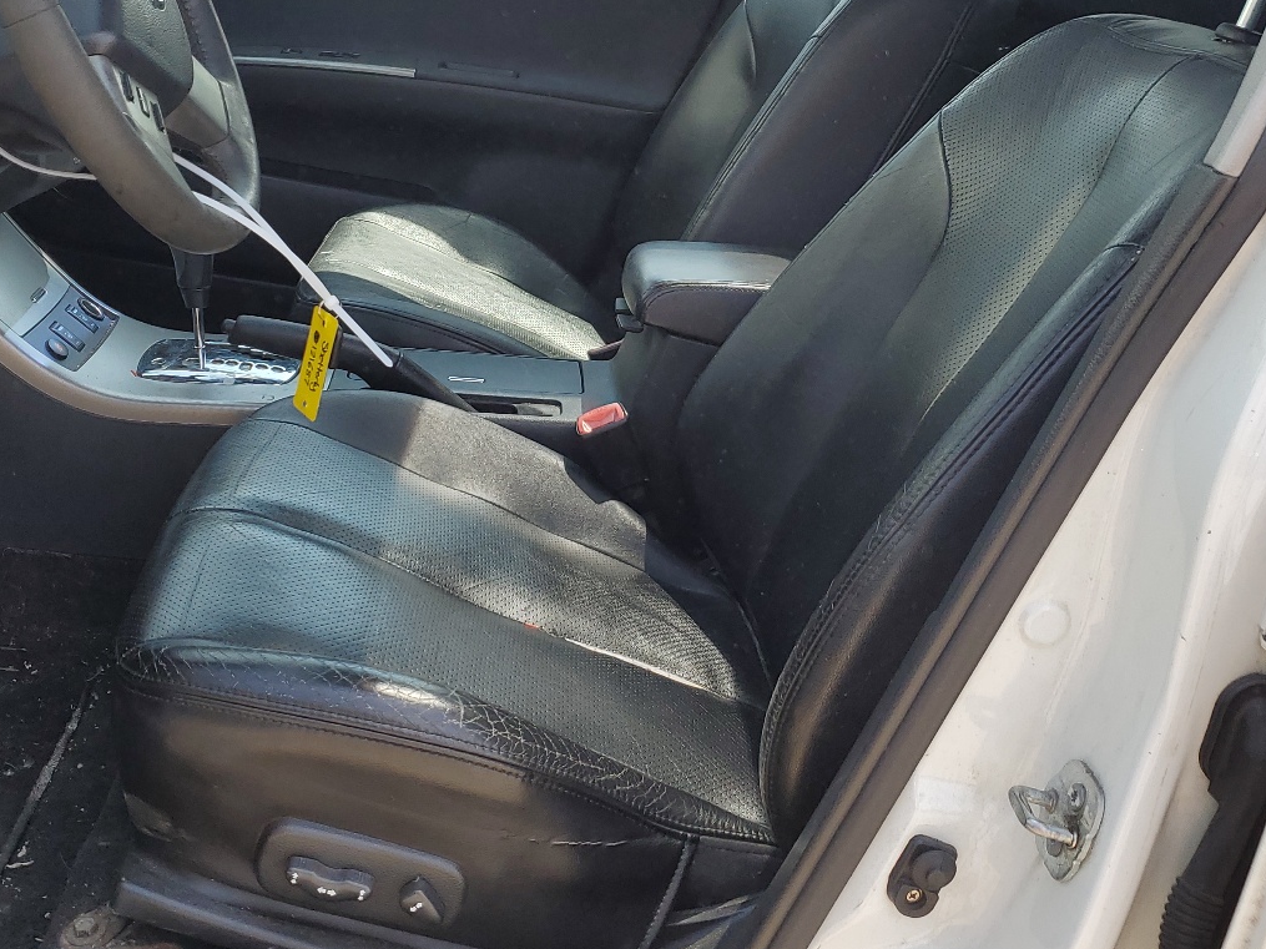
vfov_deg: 34.7
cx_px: 553
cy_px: 299
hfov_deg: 45.7
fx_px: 1499
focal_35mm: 41
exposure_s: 1/909
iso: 50
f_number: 1.5
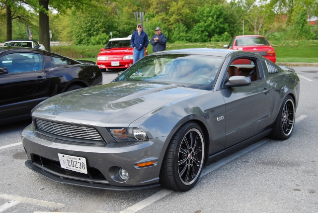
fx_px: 411
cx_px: 159
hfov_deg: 42.3
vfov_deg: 29.0
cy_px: 106
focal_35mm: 46
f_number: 5.6
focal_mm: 31
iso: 125
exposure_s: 1/125
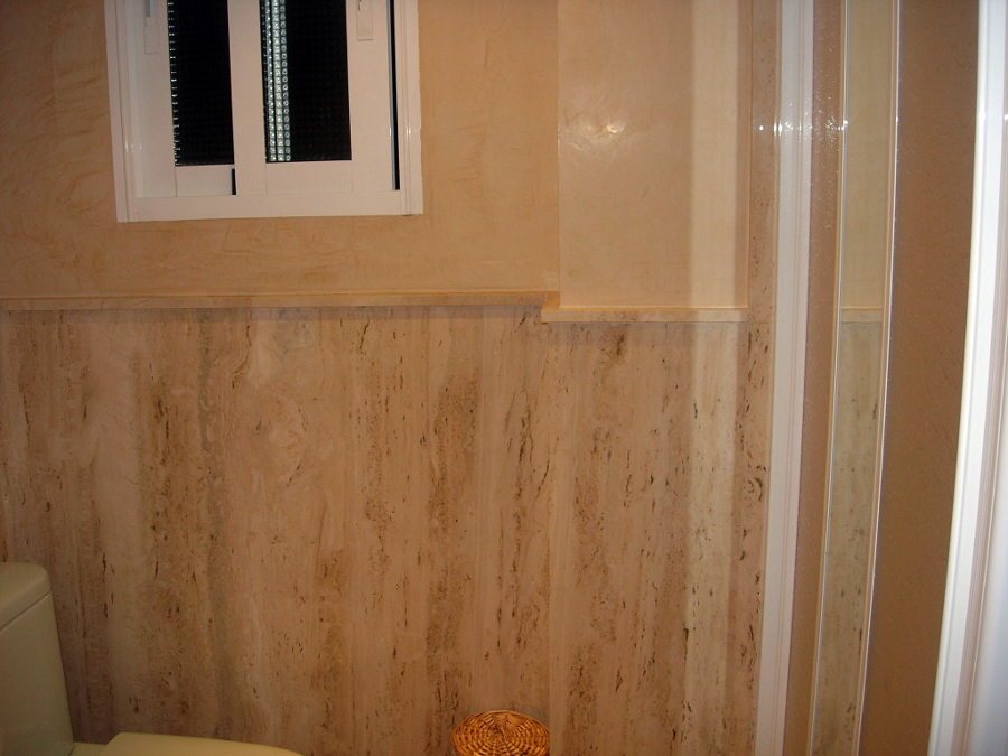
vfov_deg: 37.7
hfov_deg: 49.0
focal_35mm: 38
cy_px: 378
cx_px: 504
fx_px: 1107
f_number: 2.8
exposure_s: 1/60.1
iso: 64
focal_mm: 7.8
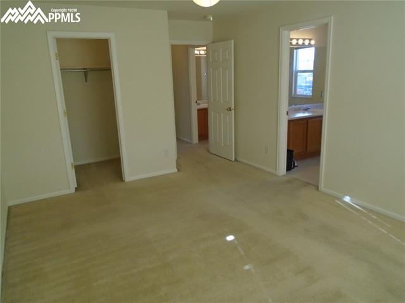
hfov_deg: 67.3
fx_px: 304
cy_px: 152
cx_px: 202
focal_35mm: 26
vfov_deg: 53.0
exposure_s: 1/250
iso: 160
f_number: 3.2
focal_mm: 4.6
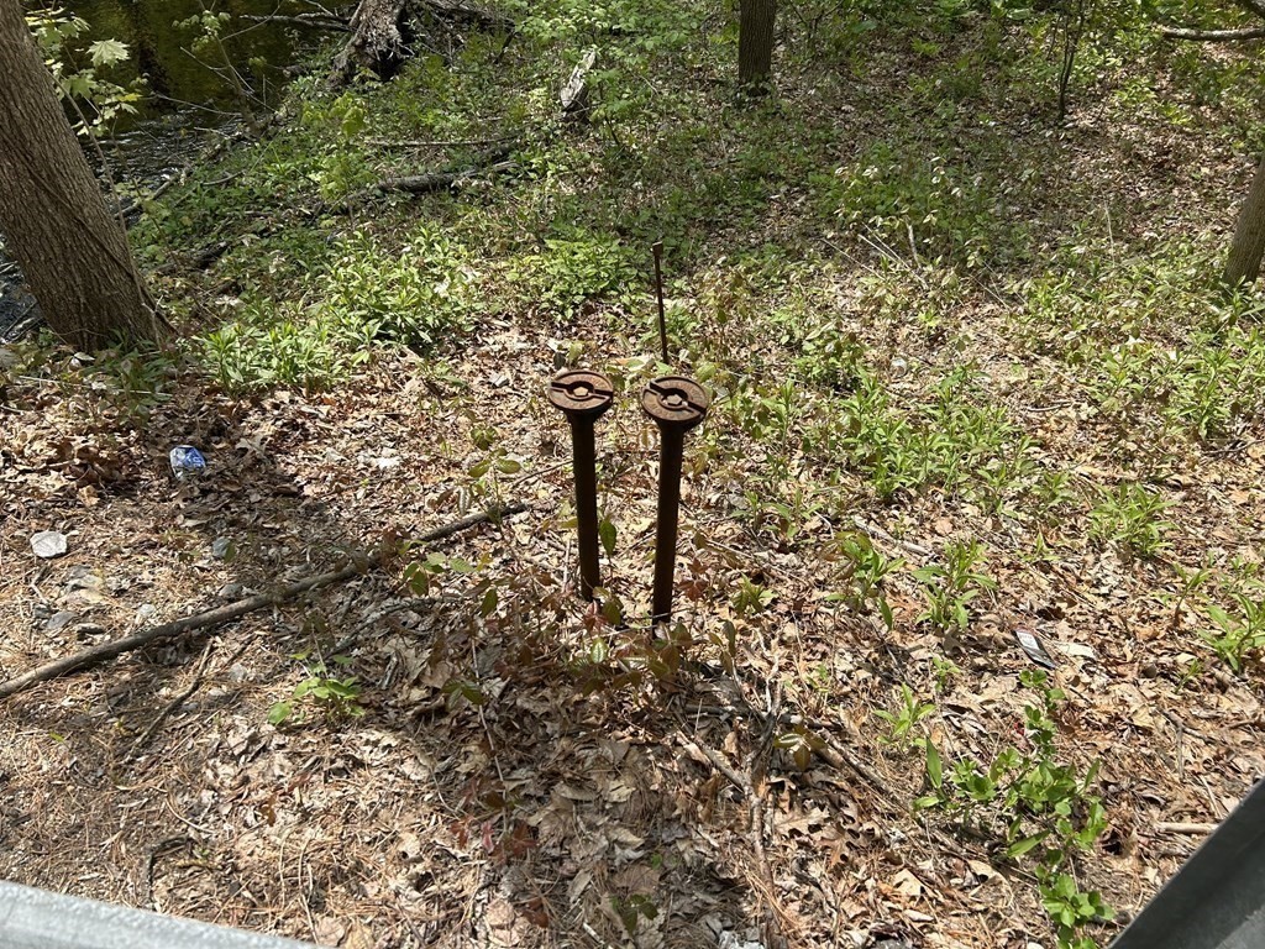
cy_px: 474
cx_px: 632
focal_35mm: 26
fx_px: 950
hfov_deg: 67.3
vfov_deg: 53.1
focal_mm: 5.7
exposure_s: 1/1412
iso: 50
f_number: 1.5
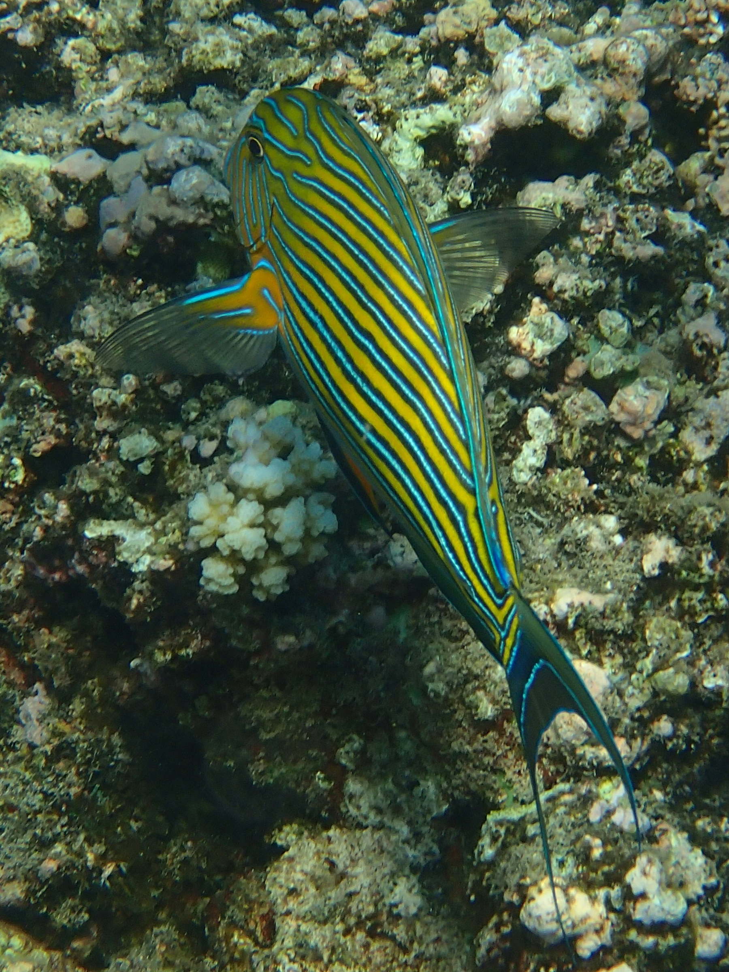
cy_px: 486
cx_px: 364
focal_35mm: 100
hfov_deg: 14.8
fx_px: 2807
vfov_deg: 19.6
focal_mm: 18
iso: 160
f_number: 6.3
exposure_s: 1/400
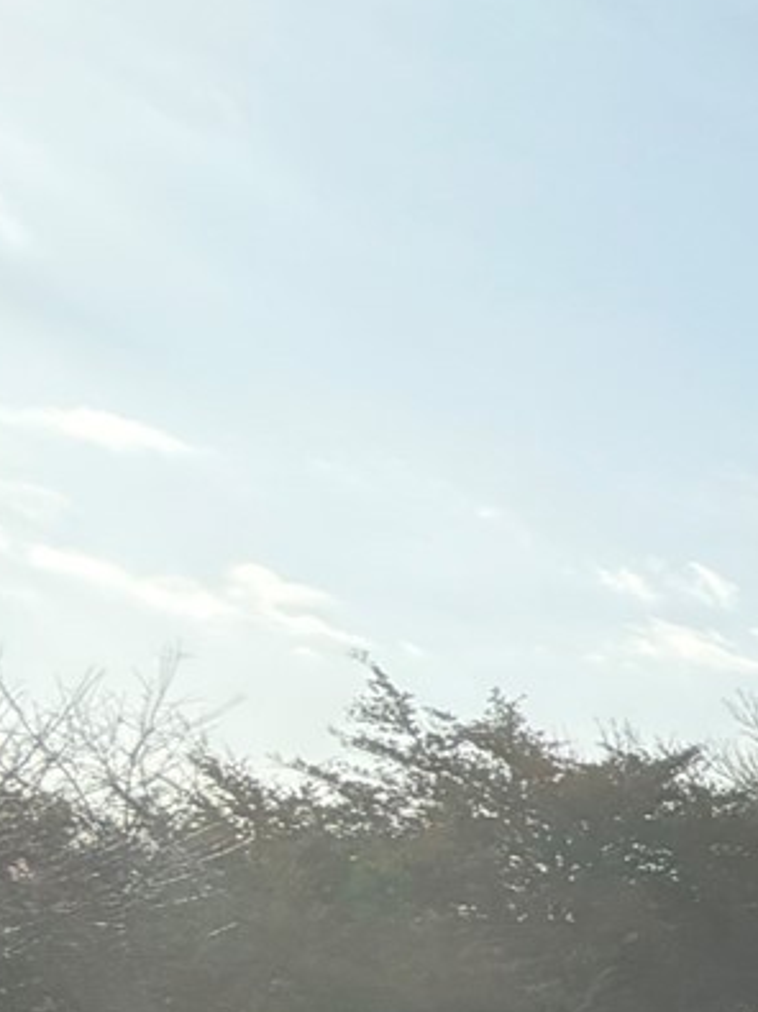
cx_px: 2297
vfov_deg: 26.9
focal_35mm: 68
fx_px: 1986
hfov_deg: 11.4
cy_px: 1025
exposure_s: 1/1211
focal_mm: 2.22
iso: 20
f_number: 2.2
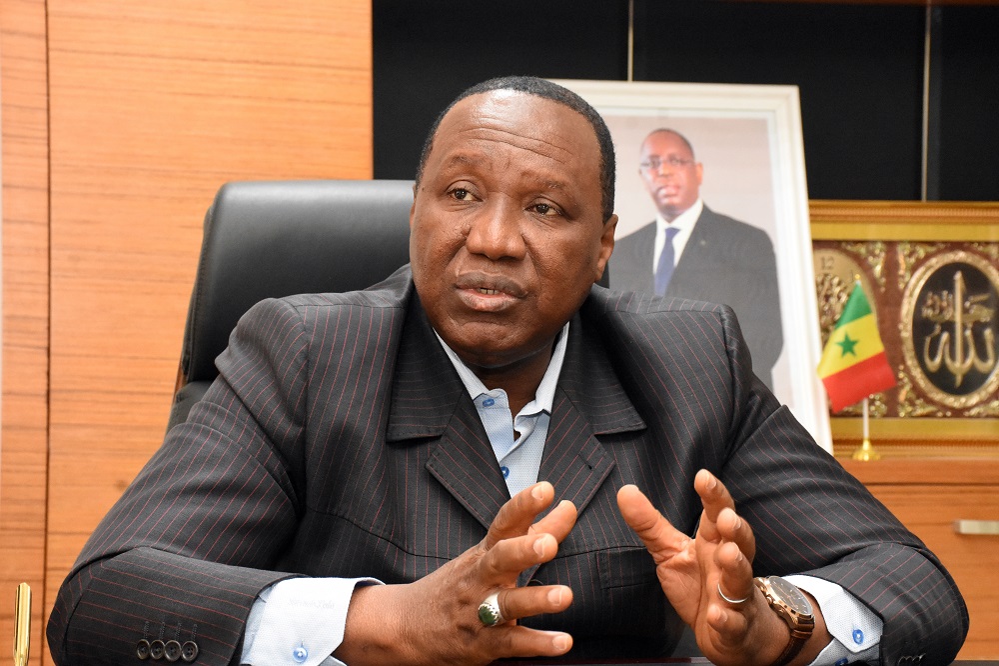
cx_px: 500
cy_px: 333
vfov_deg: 16.3
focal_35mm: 84
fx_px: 2330
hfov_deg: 24.2
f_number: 9
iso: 5000
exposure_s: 1/160
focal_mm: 56
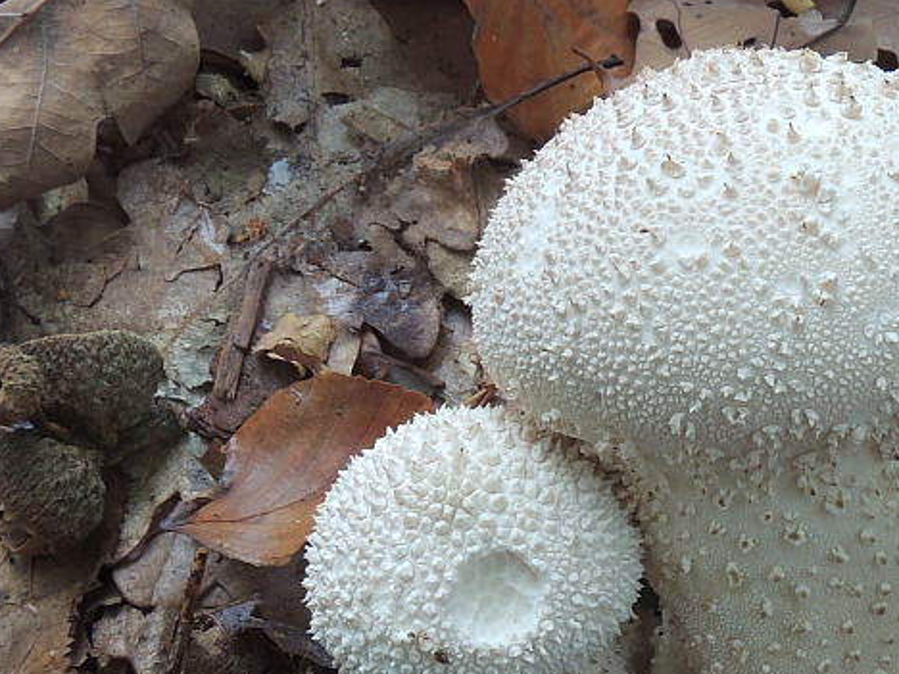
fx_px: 2441
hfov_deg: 20.6
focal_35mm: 94
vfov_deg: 15.7
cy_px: 442
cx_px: 734
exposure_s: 1/13
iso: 100
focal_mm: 7.6
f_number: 7.6
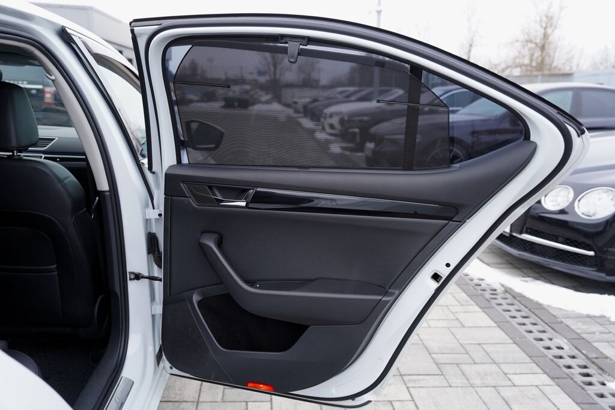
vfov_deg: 43.6
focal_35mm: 30
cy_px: 205
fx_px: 513
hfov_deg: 61.9
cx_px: 308
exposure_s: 1/60
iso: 100
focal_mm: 30
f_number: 4
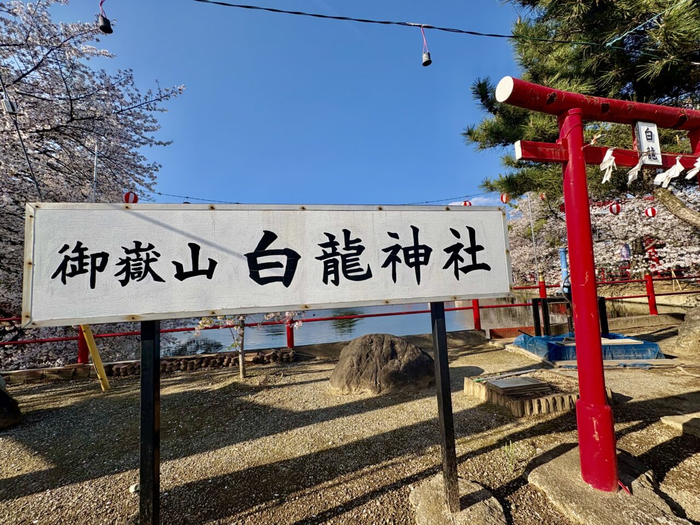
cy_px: 262
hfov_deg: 102.1
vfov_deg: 85.7
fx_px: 283
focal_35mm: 14
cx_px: 350
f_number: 2.2
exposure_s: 1/1709
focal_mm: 2.22
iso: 50
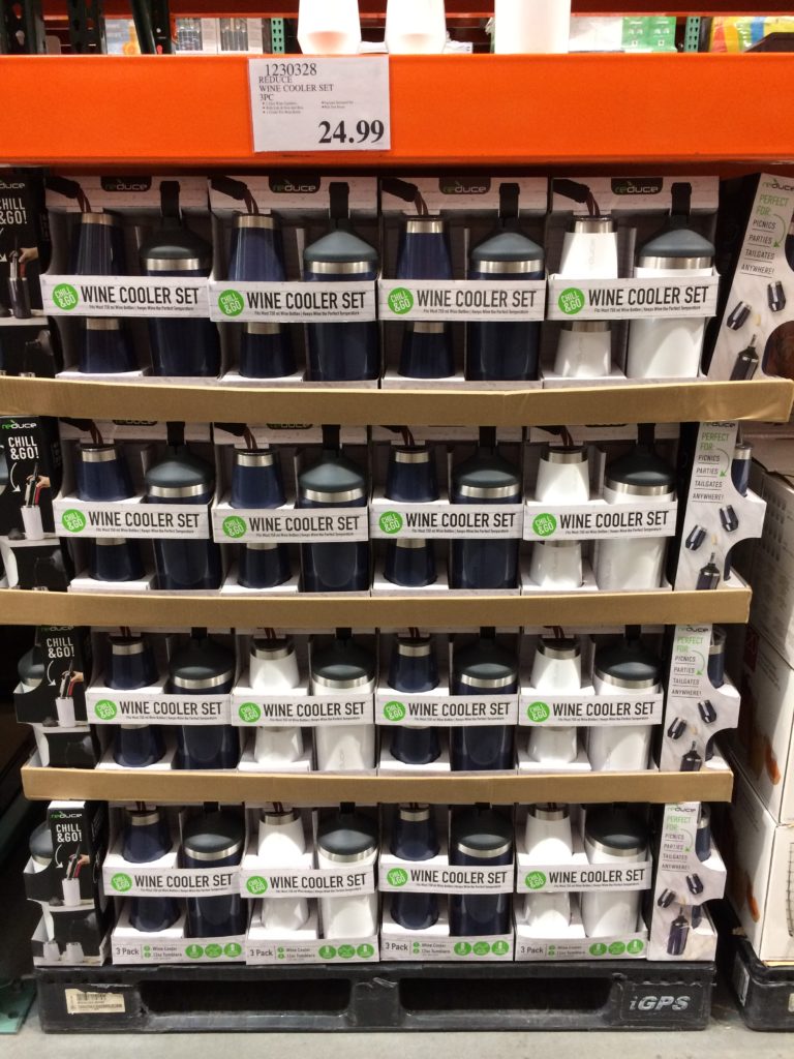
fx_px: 887
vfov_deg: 61.7
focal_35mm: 29
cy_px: 530
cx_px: 397
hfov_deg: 48.2
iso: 160
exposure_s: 1/30
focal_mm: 4.15
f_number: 2.2
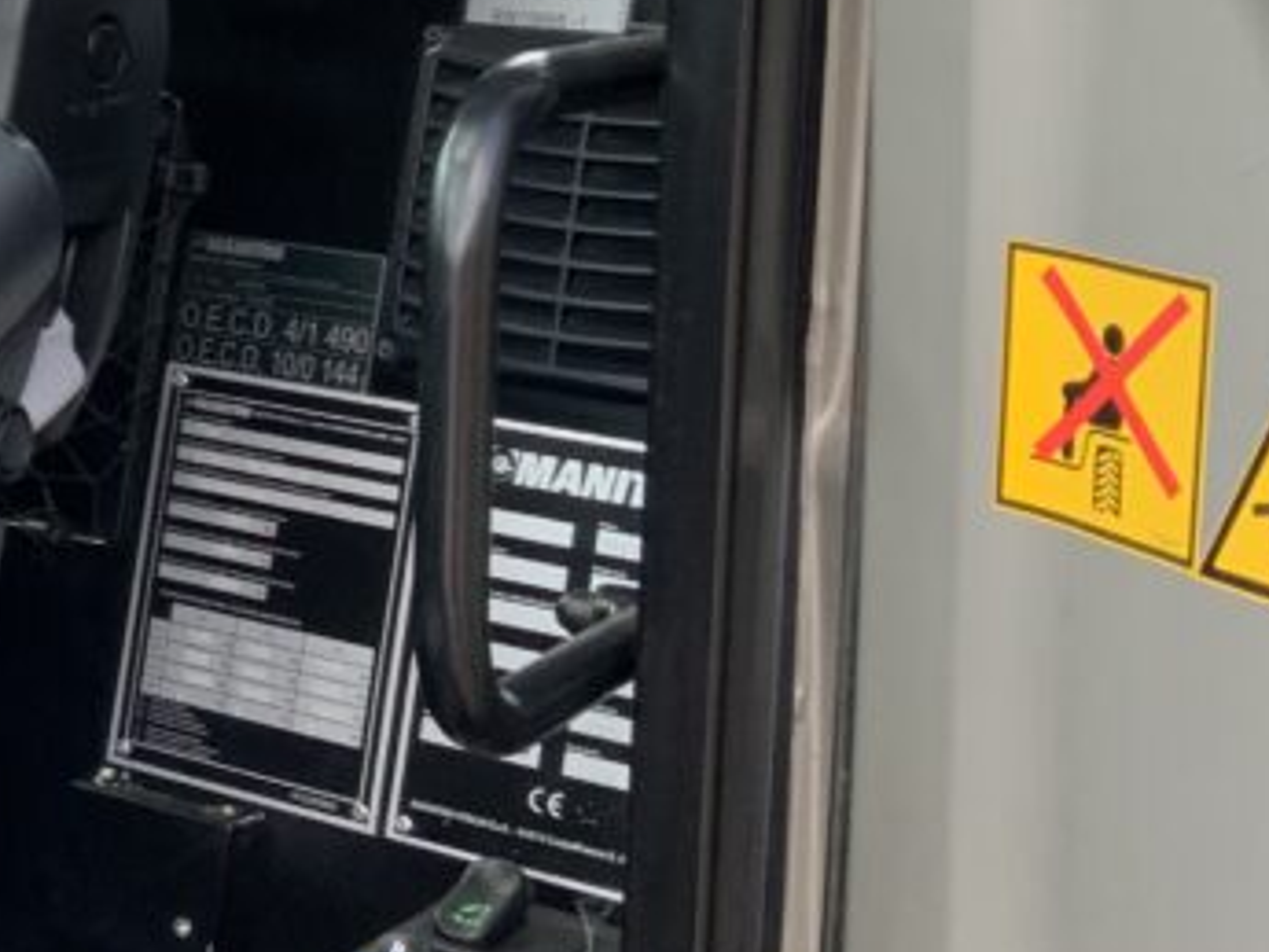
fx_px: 3154
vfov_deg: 17.0
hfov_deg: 20.6
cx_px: -412
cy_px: 118
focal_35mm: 86
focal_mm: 3
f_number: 1.8
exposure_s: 1/122
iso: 32
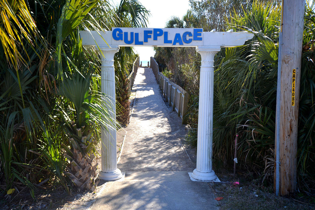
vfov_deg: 36.9
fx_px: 315
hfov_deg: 53.1
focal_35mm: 36
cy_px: 105
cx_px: 158
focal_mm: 24
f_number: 6.3
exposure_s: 1/100
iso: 100
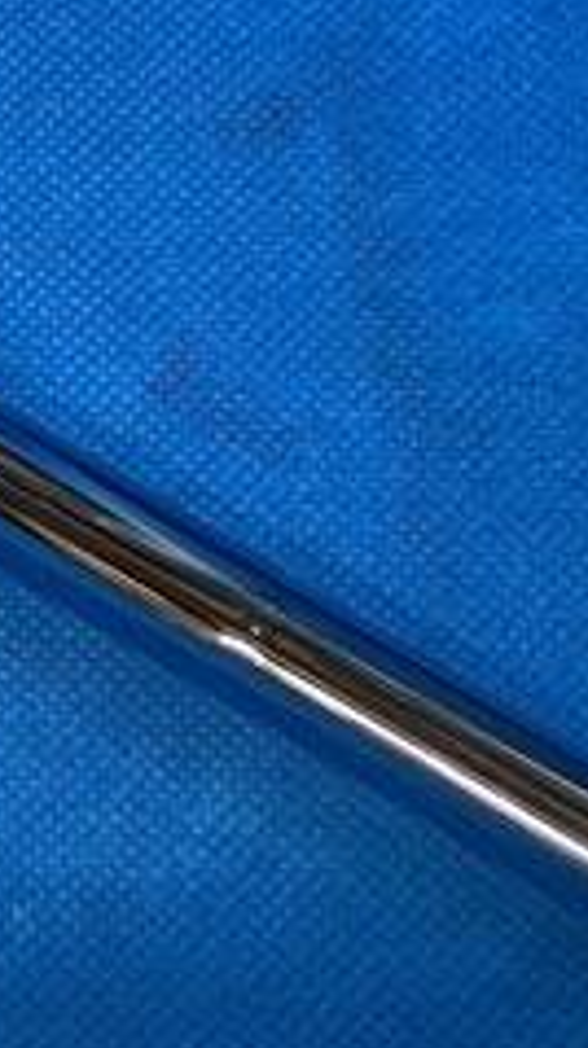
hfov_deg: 13.4
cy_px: 167
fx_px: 2112
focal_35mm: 76
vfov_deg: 27.2
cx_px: -627
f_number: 1.8
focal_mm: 4.25
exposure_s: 1/60
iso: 80
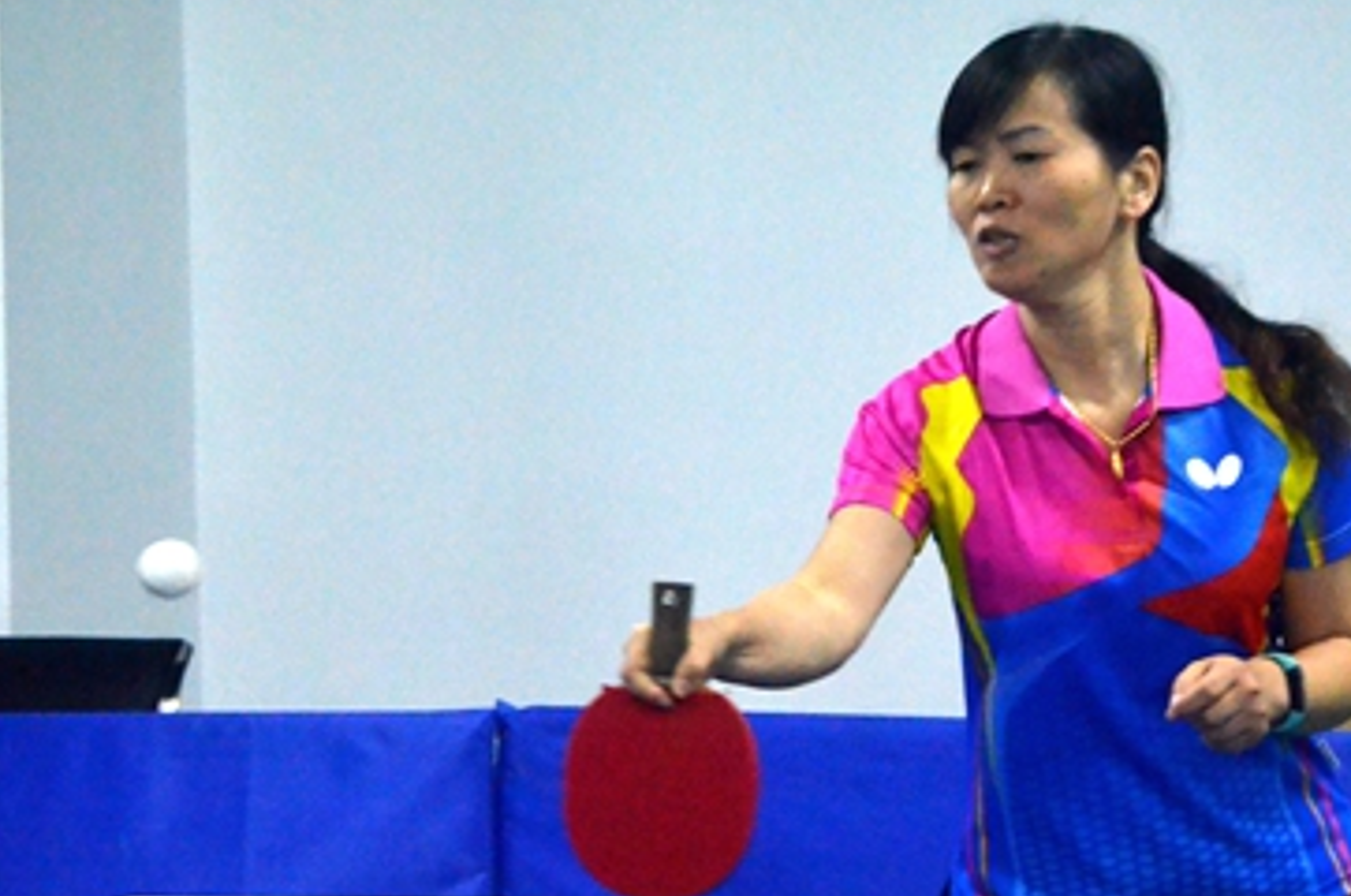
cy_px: 543
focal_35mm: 145
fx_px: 5432
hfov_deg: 14.2
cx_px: 899
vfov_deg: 9.4
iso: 3200
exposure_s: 1/160
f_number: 7.1
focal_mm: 70
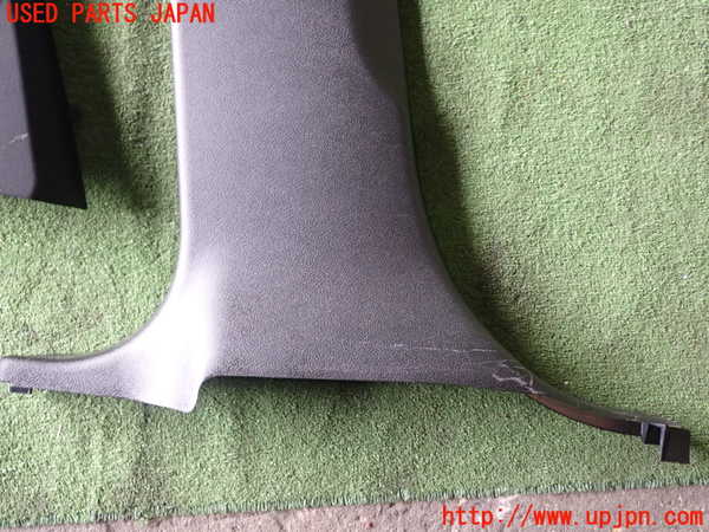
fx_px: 737
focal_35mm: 36
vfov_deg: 39.7
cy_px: 266
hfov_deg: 51.4
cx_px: 354
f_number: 2.5
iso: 200
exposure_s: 1/40
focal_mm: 6.37
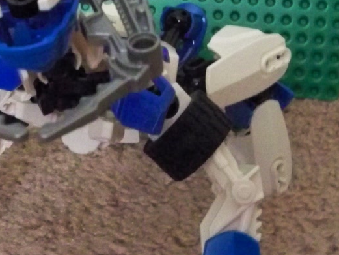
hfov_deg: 22.4
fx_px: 842
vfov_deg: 17.2
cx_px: 54
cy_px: 158
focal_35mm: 86
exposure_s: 1/8
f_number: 3.5
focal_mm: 6.2
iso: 1600
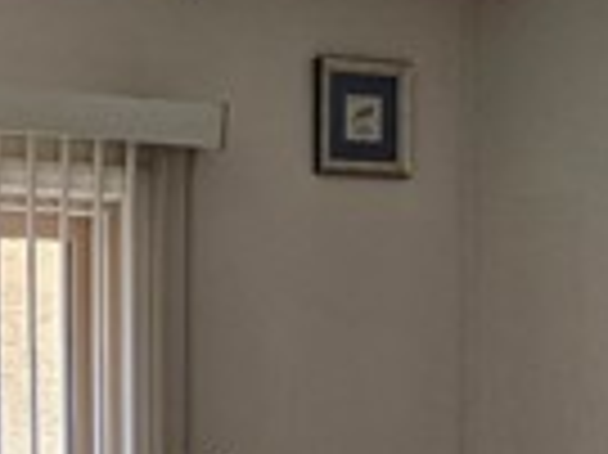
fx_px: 1913
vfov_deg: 13.1
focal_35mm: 109
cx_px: -14
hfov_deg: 17.6
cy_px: 580
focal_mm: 6.3
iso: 160
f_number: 1.7
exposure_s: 1/120
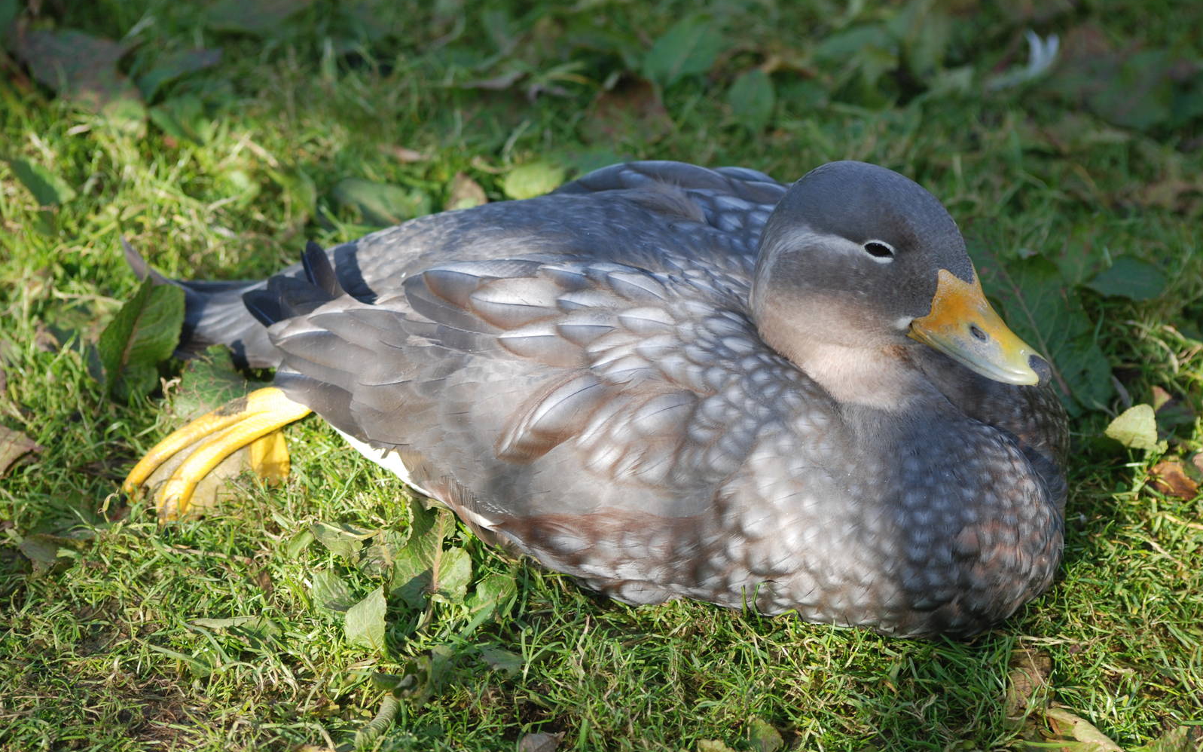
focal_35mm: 184
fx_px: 6032
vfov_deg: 7.1
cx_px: 601
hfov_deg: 11.4
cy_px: 362
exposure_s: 1/320
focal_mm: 120
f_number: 5
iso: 200
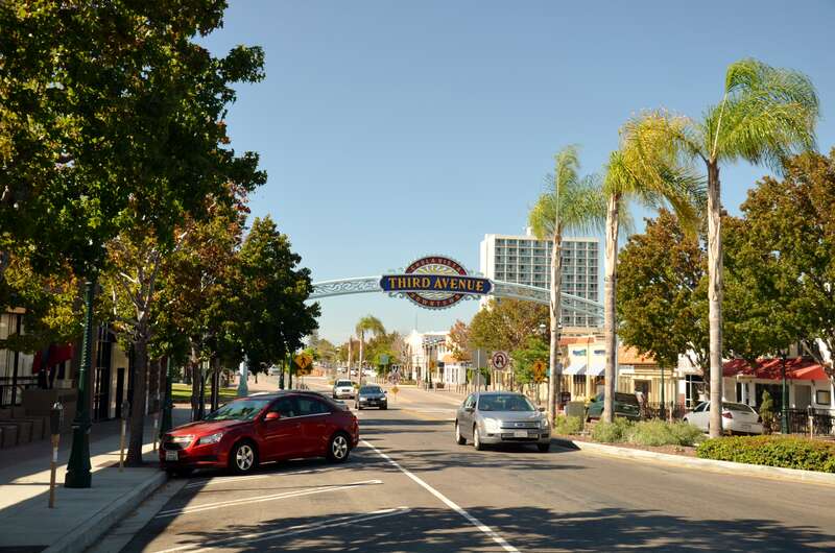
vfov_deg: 29.7
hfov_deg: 43.7
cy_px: 276
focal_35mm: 45
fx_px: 1042
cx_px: 418
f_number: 6.3
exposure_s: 1/160
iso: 200
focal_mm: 30
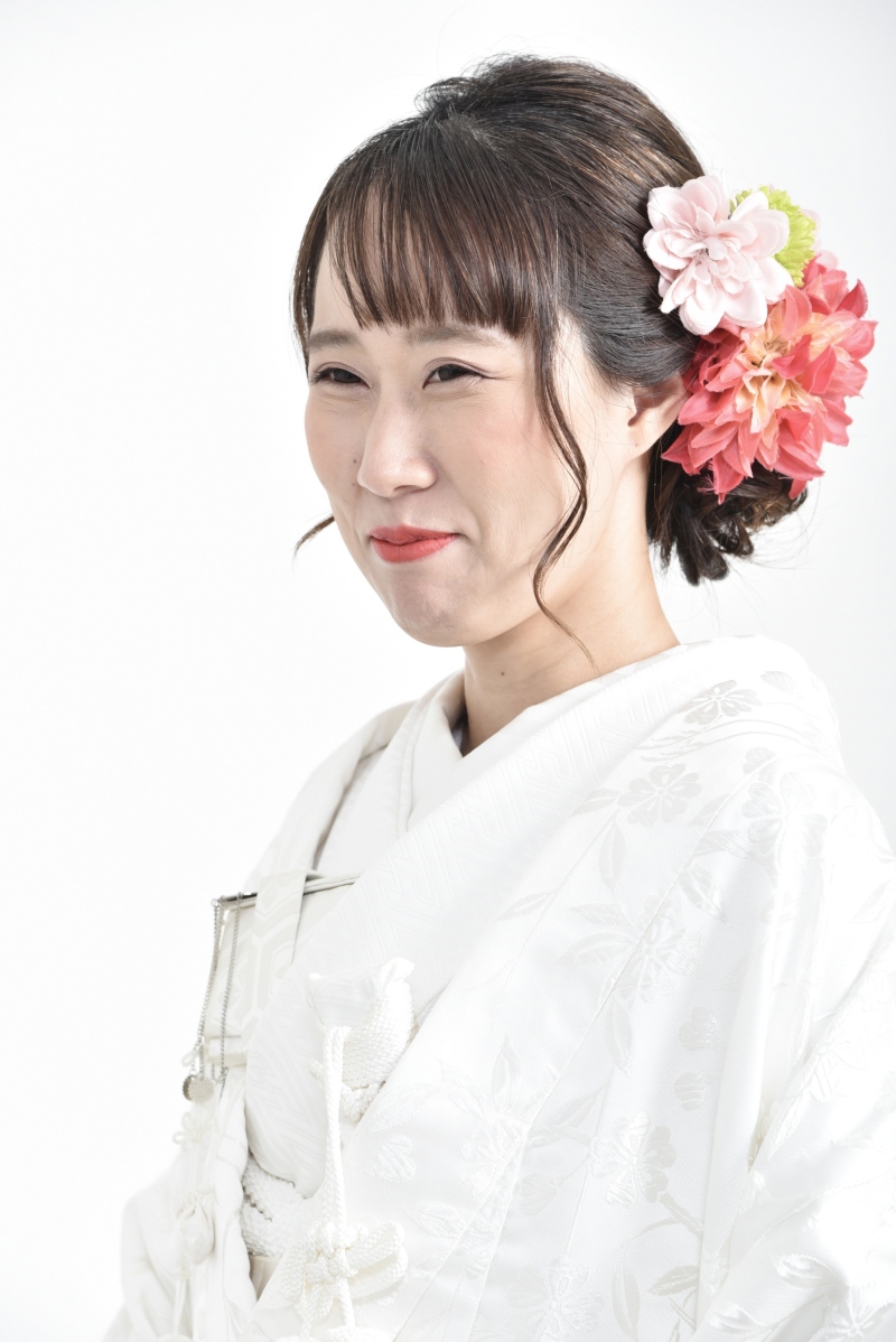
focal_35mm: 120
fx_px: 4474
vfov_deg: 17.1
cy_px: 671
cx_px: 448
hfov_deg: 11.4
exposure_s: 1/160
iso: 320
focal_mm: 120
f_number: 6.3
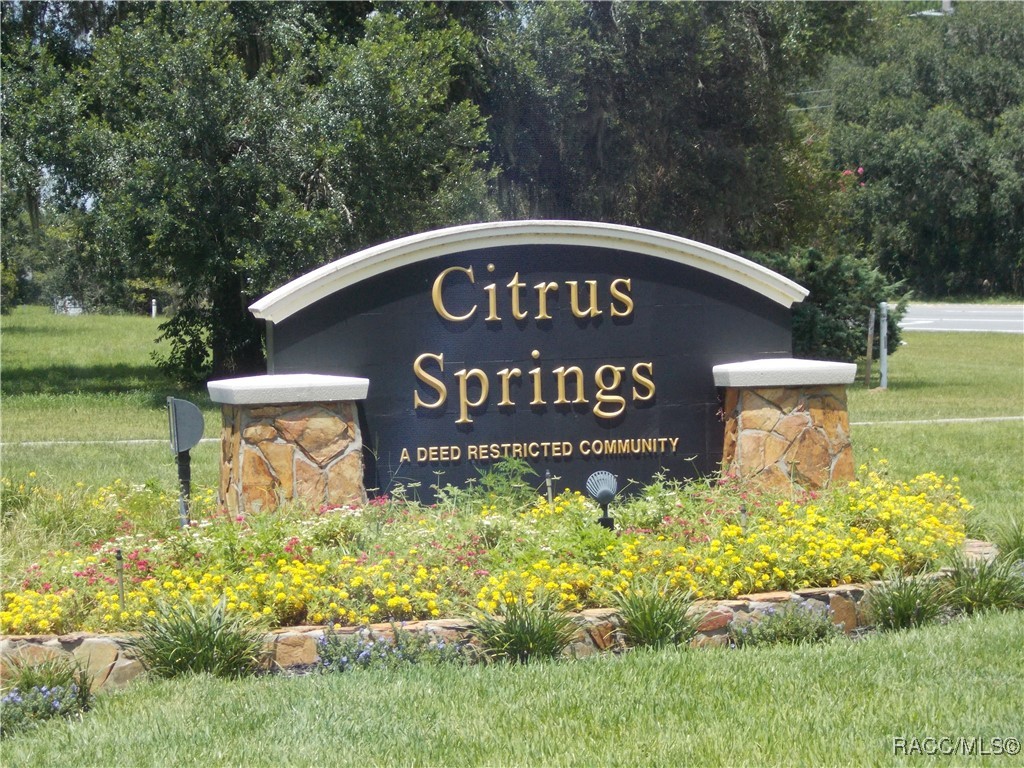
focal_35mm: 130
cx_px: 512
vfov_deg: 11.4
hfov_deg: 15.2
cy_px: 384
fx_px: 3846
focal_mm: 23
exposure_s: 1/500
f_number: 6.5
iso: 250
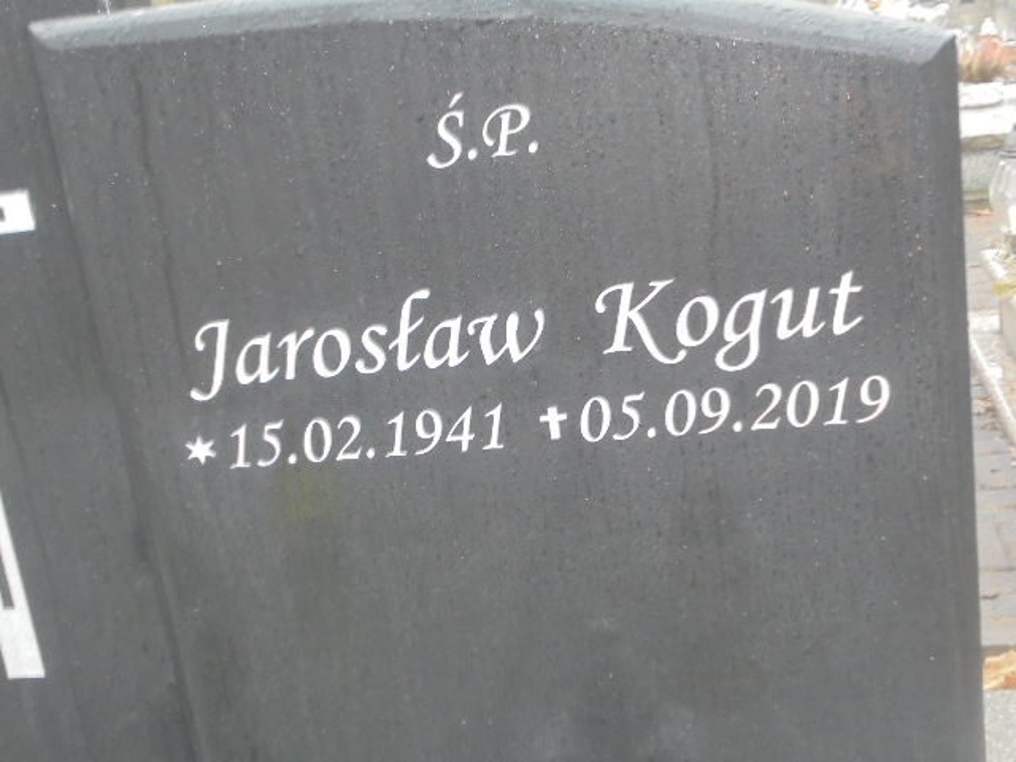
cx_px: 508
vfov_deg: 29.7
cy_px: 381
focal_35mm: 49
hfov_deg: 38.9
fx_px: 1438
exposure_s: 1/13
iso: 400
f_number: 4.8
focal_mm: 8.9
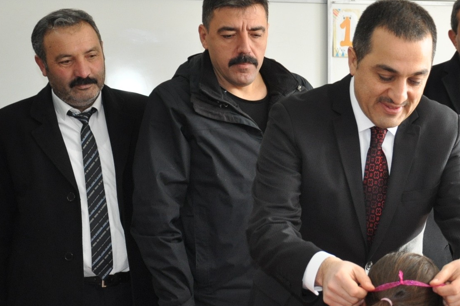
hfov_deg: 20.4
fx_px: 1264
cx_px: 356
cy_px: 204
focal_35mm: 99
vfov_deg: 13.8
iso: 800
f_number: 4.2
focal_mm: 34
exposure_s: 1/100
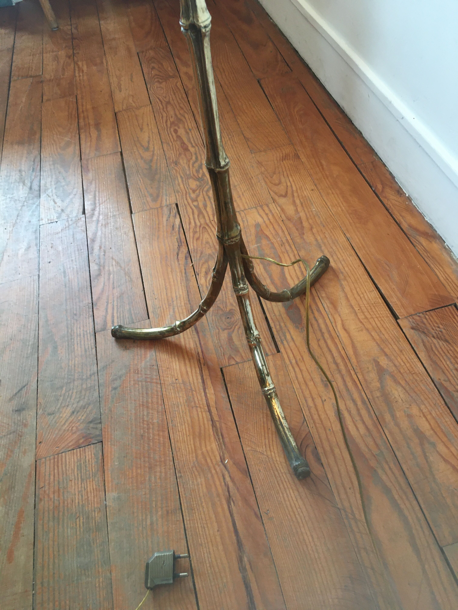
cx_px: 229
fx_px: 512
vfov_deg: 61.7
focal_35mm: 29
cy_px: 305
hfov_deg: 48.2
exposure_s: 1/33
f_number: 2.2
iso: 64
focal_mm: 4.15
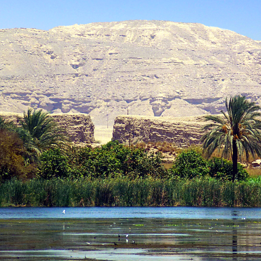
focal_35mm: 654
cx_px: 159
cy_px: 134
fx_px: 5579
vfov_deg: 2.7
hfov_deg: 2.7
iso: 100
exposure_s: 1/640
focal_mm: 68.8
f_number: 5.9
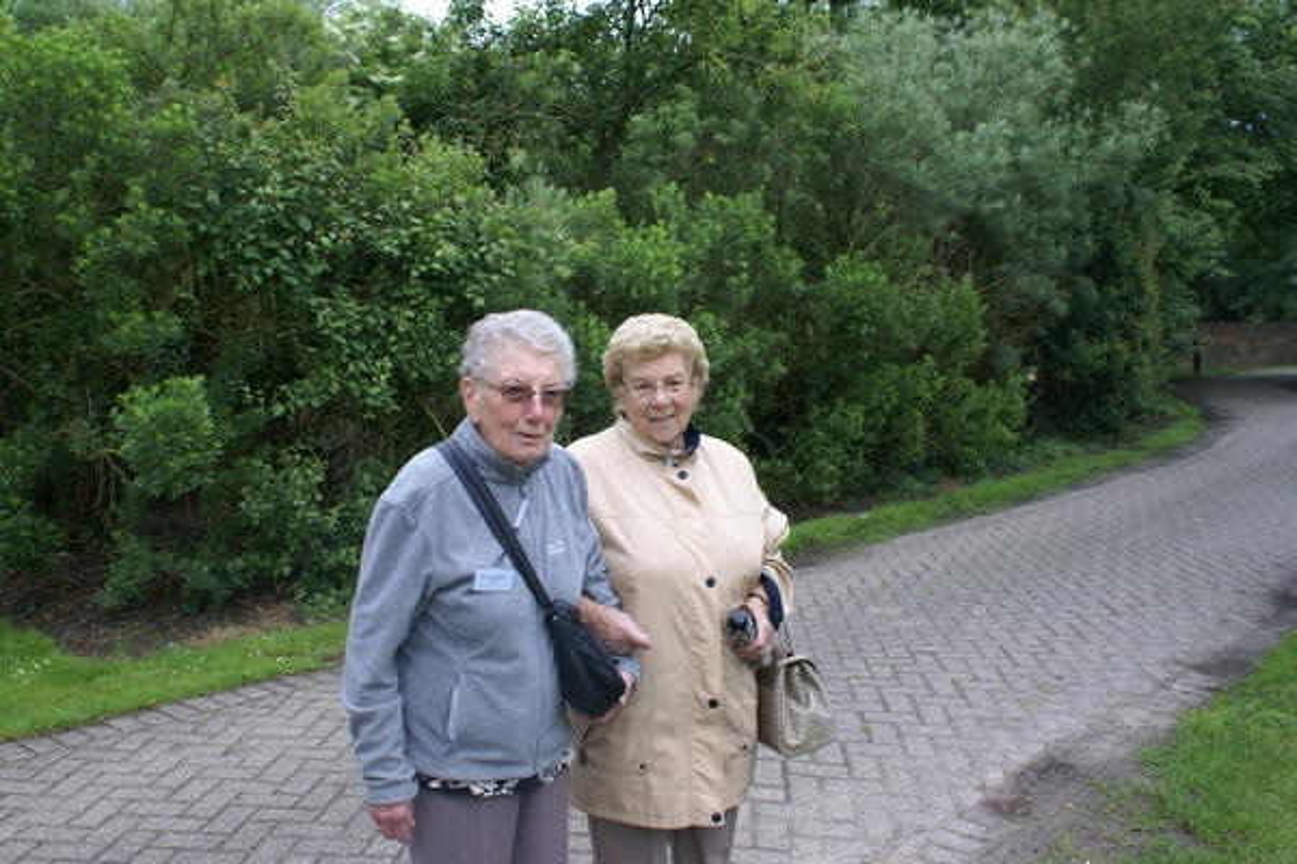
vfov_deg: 43.6
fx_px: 1081
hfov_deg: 61.9
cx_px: 648
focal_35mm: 30
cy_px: 432
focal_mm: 20
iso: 100
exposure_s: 1/60
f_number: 6.3
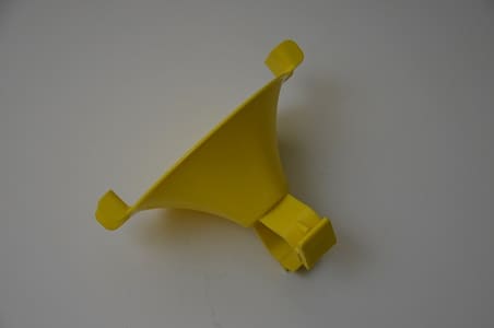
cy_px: 164
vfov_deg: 15.7
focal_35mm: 87
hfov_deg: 23.4
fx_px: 1192
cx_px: 247
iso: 800
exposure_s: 1/200
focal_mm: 58
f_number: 5
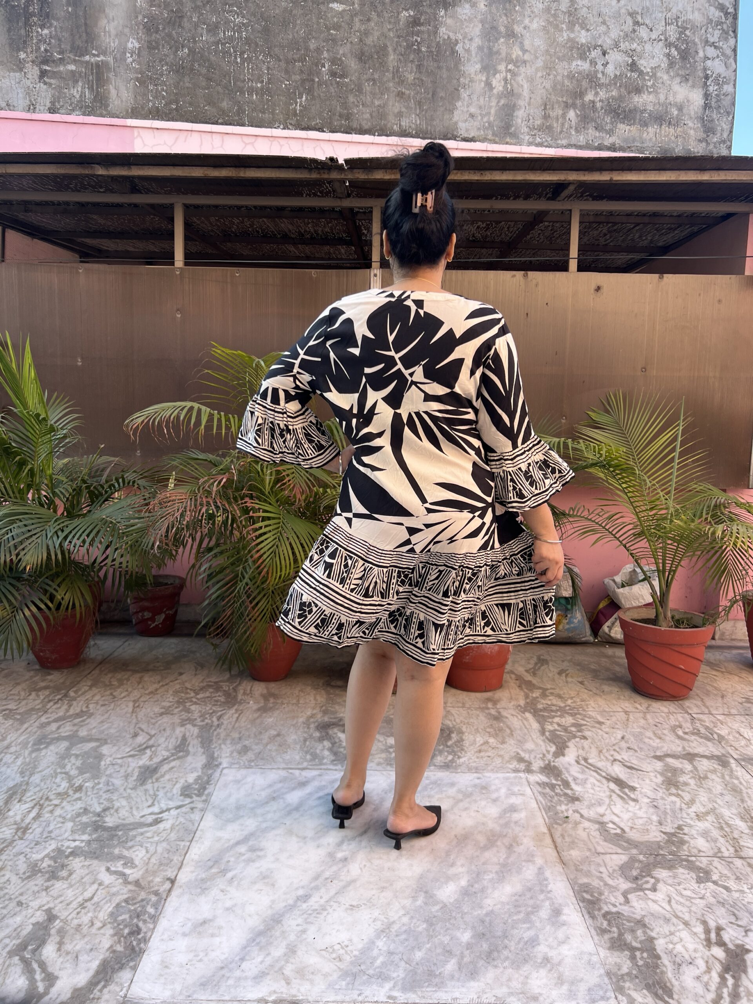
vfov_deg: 67.3
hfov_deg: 53.1
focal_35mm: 26
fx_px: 754
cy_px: 502
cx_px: 376
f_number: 1.5
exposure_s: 1/443
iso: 50
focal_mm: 5.7
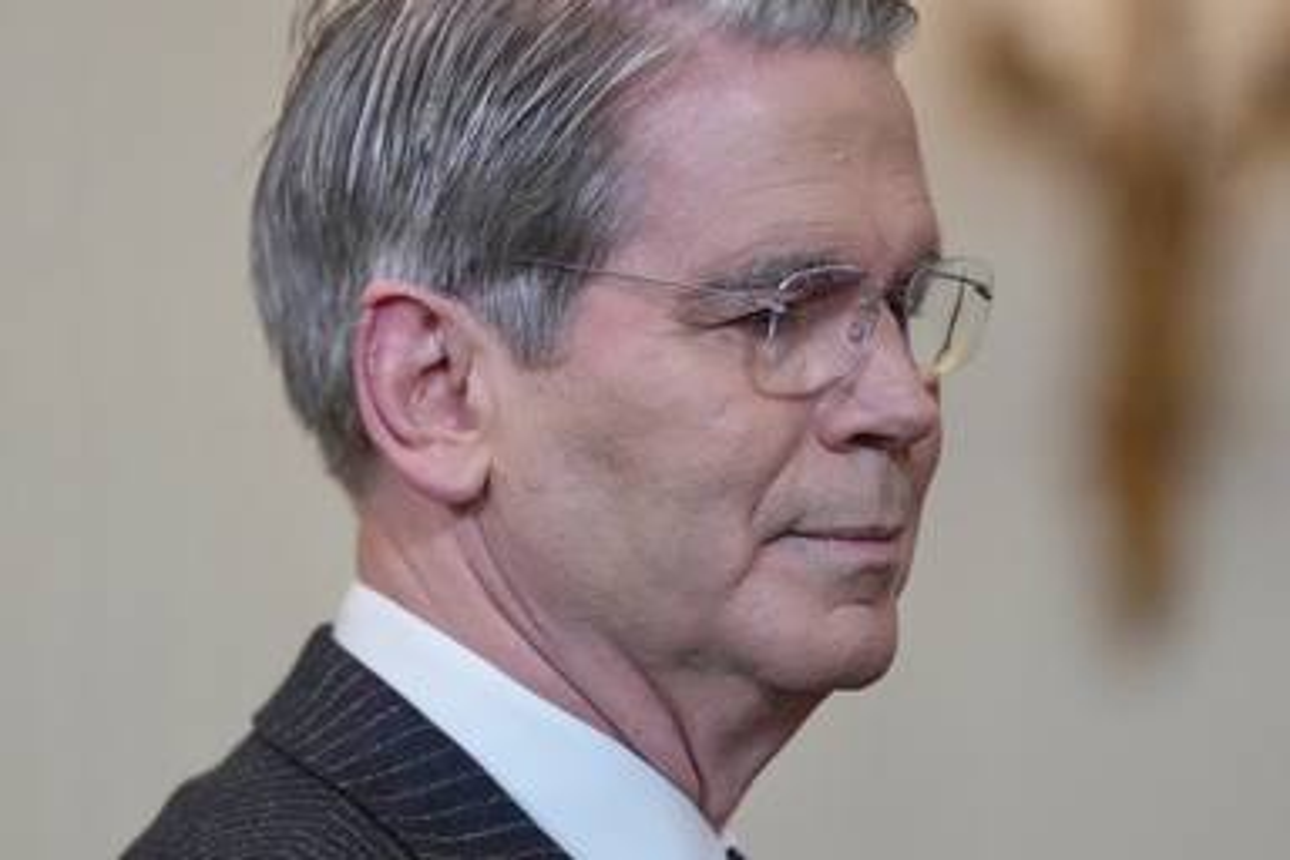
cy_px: 430
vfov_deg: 4.6
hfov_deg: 6.9
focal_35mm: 300
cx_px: 645
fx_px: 10749
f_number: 2.8
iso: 3200
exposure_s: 1/400
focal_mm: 200
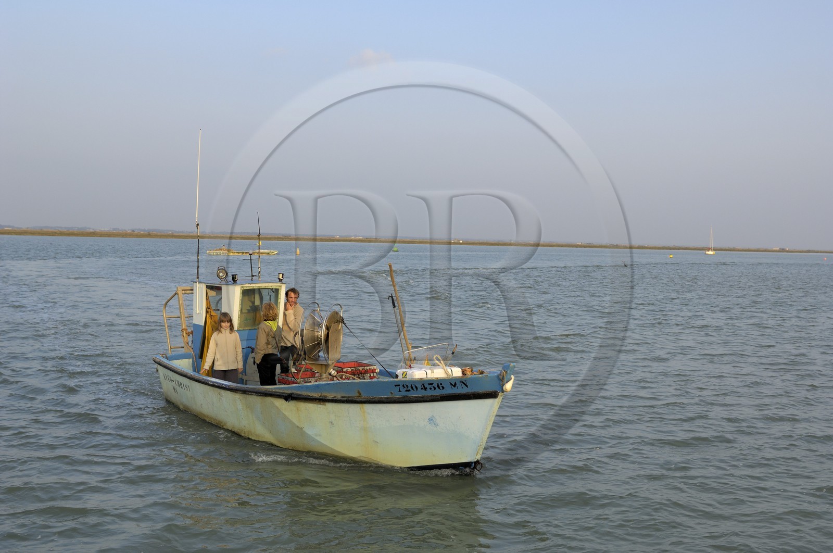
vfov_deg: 31.8
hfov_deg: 46.5
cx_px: 416
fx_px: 970
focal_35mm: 42
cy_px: 276
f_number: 5
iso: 100
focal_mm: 28
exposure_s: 1/160
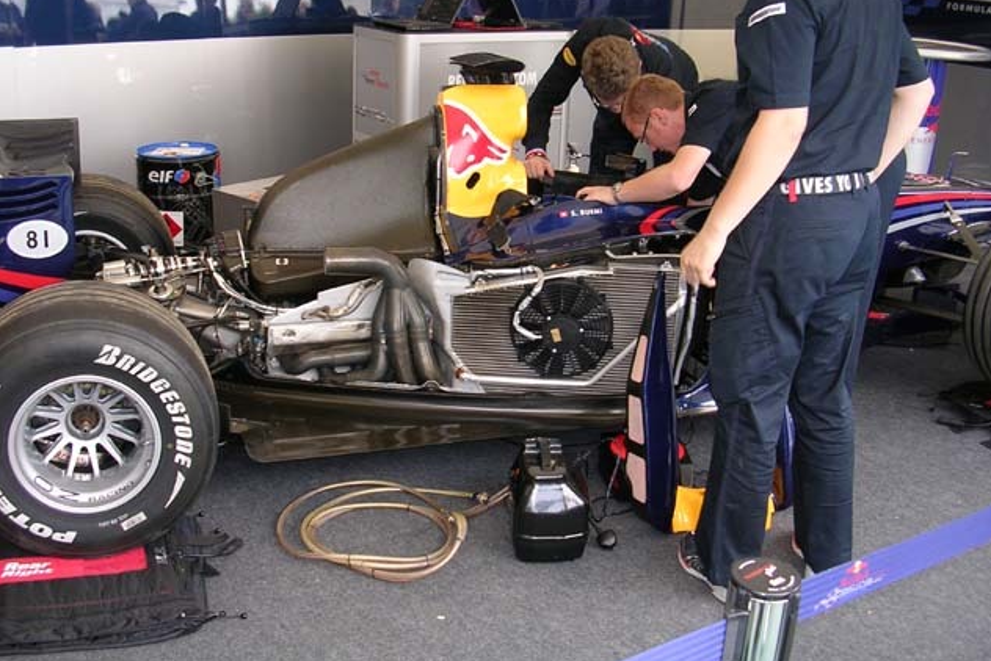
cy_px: 293
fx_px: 1102
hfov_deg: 48.4
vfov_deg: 33.4
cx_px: 500
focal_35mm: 40
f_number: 2.8
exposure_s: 1/30
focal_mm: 5.8
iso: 50
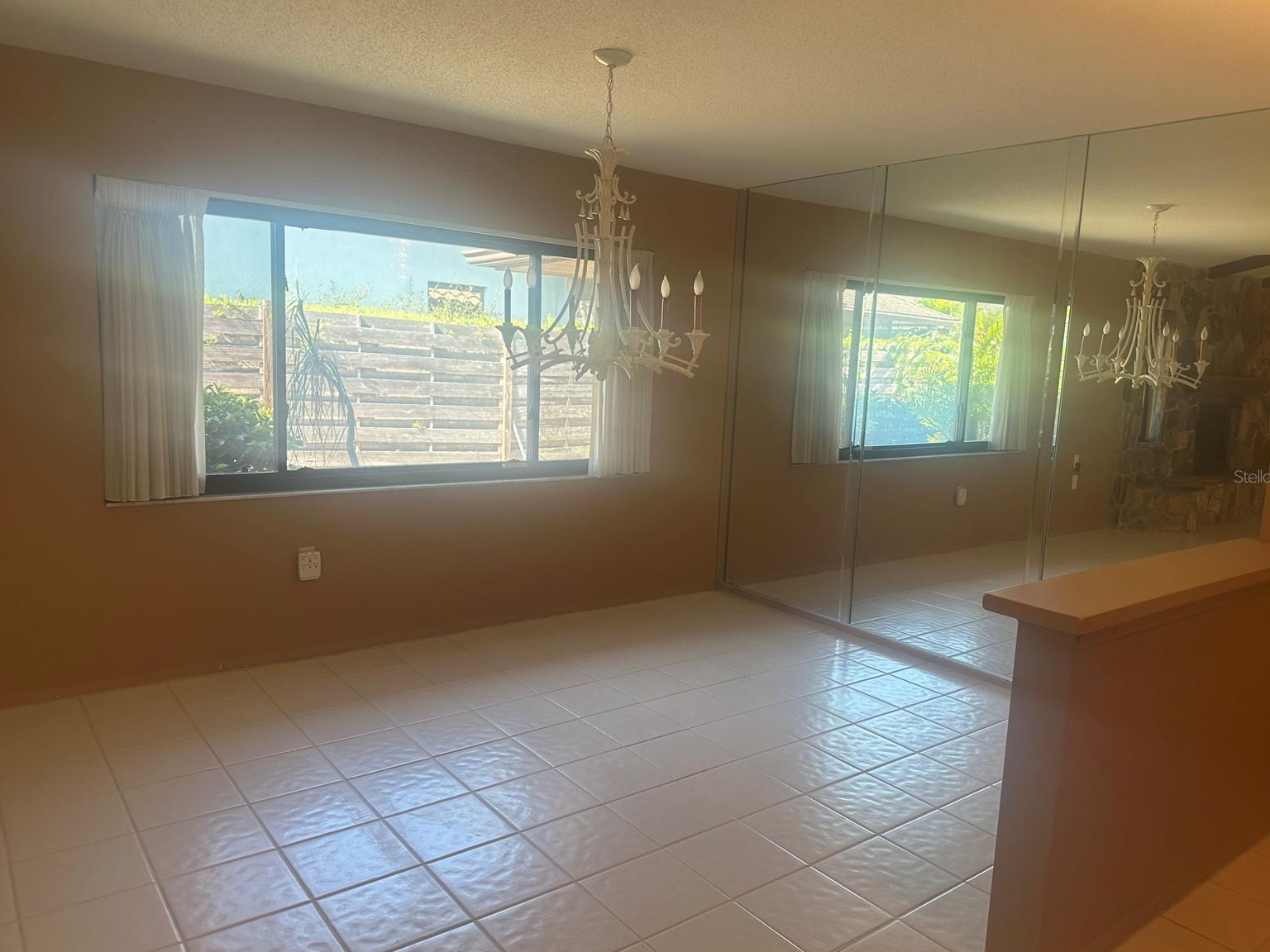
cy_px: 476
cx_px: 651
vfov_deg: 54.9
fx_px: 917
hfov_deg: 69.4
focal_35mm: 25
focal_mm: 6.86
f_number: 1.78
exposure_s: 1/125
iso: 80
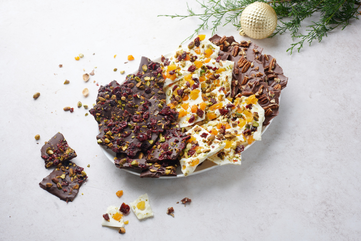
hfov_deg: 39.6
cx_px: 180
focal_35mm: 50
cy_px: 120
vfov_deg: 27.0
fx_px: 501
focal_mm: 50
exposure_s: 1/200
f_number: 8
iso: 80
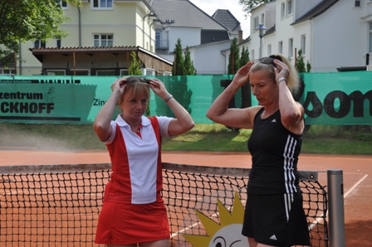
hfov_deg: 31.9
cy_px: 124
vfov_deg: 21.5
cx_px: 186
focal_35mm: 63
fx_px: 651
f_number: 9
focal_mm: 42
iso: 200
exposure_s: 1/320
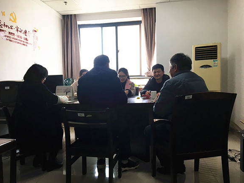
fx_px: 211
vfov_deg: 46.8
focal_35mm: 30
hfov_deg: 60.0
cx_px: 121
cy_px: 91
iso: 32
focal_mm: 4.15
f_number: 2.2
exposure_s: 1/33
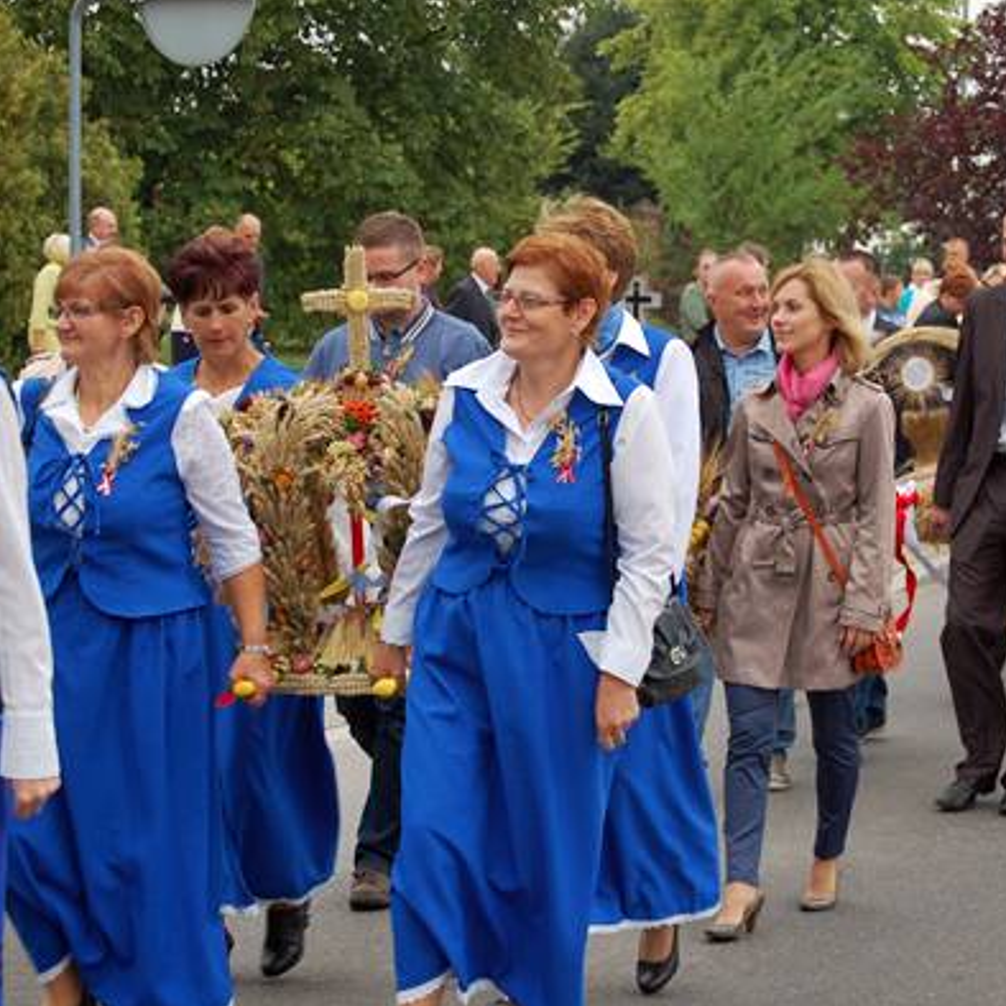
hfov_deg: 16.3
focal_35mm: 107
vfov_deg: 16.3
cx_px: 559
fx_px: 3506
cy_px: 502
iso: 250
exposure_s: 1/125
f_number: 5.6
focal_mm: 55
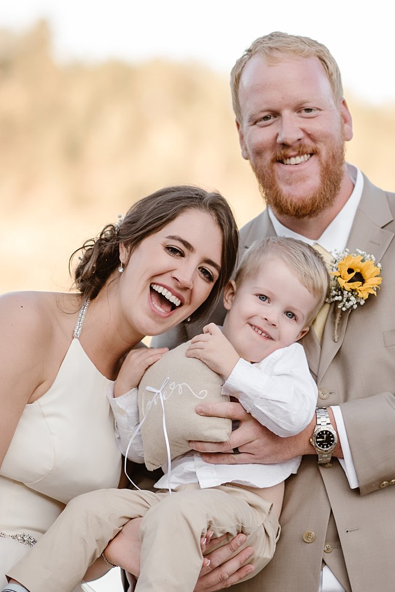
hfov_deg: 8.5
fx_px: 2646
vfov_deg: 12.8
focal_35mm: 161
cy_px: 312
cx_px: 258
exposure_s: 1/1000
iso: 200
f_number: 1.8
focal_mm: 85
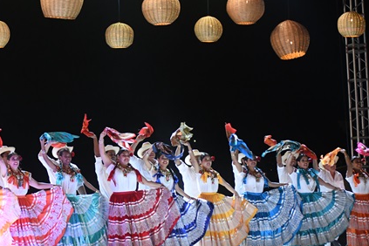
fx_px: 1527
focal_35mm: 149
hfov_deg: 13.7
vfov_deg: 9.2
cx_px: 102
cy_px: 175
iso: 4000
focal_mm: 70
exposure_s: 1/320
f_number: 2.8
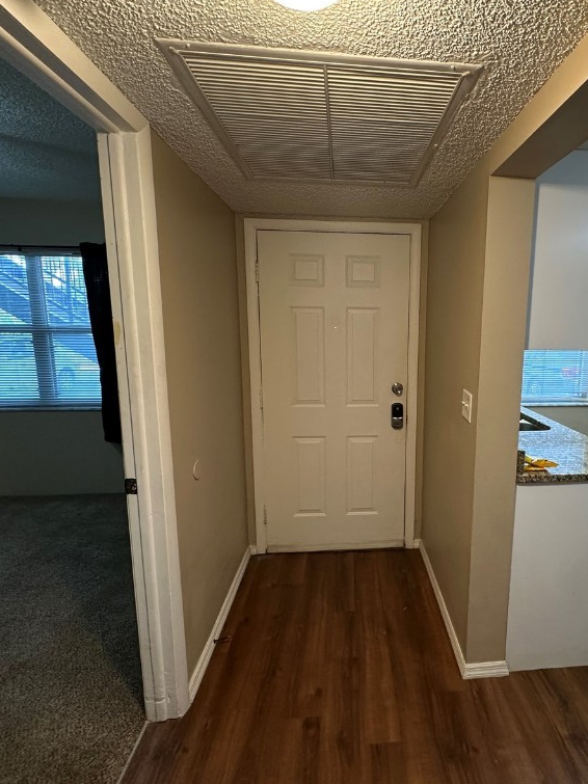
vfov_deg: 84.7
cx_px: 386
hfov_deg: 67.0
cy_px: 390
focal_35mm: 19
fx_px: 430
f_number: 2.2
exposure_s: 1/60
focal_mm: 2.22
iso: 200
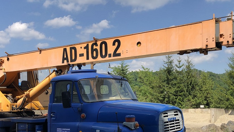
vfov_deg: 23.9
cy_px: 110
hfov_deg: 42.0
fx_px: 304
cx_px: 104
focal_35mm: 49
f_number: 1.8
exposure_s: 1/1499
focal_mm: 3.99
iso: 20
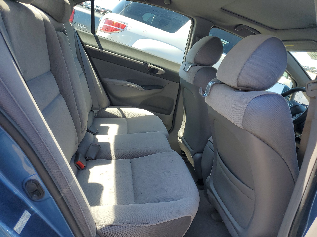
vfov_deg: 53.1
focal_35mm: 26
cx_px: 158
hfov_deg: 67.3
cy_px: 118
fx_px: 238
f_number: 1.5
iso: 50
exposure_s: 1/625
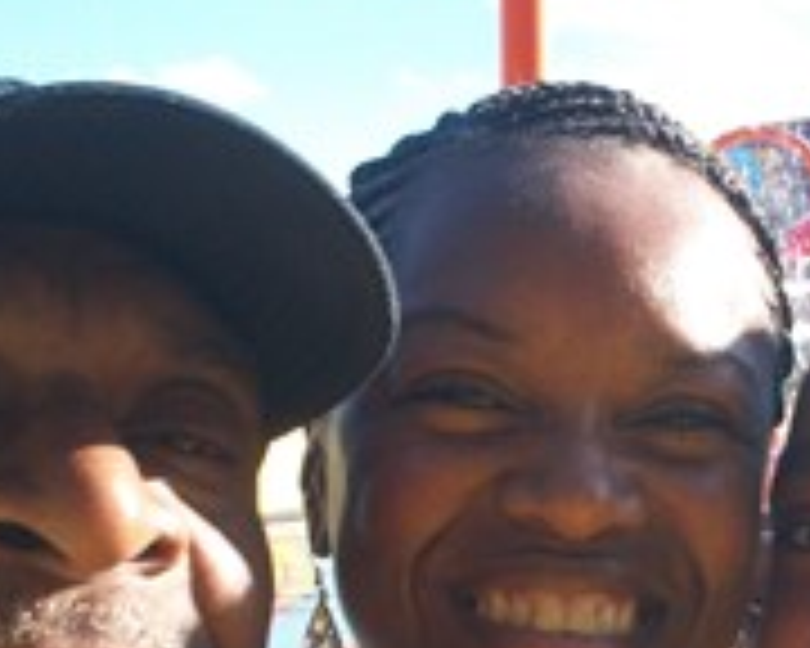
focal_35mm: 76
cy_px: 562
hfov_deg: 24.9
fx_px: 1822
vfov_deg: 19.8
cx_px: 580
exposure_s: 1/160
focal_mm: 6.3
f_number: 4.5
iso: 80
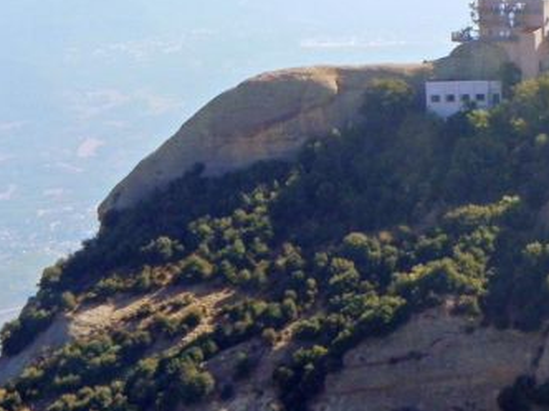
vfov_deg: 13.3
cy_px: 87
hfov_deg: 17.1
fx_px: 1760
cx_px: 618
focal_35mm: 111
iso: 160
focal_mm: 8.2
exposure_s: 1/385
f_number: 7.1
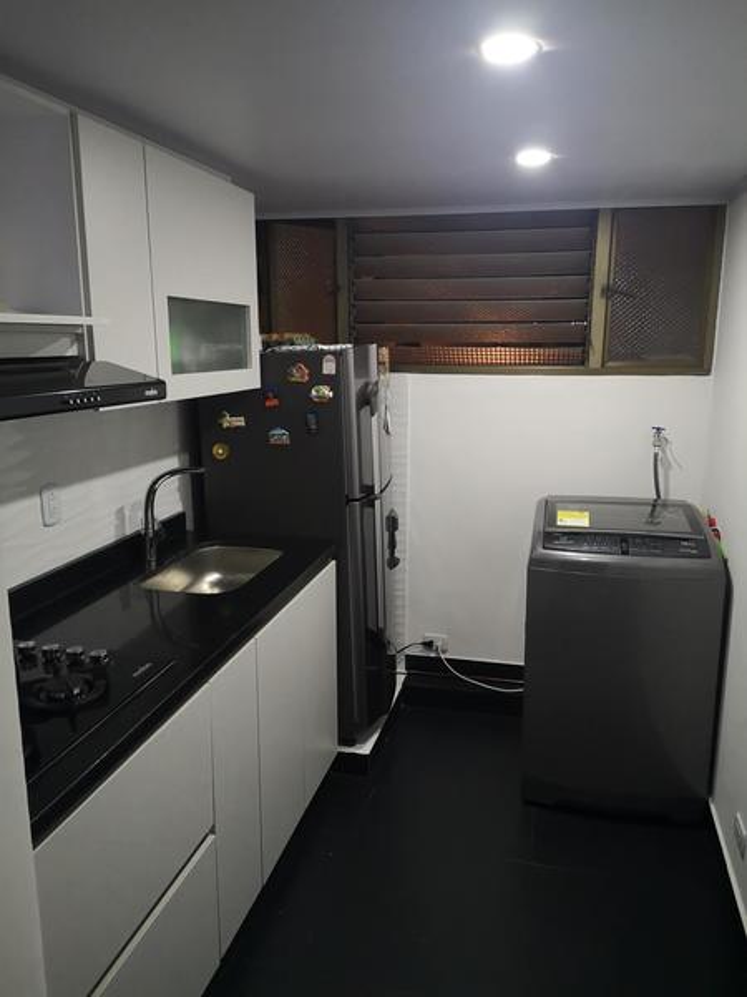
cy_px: 498
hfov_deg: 51.4
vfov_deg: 65.3
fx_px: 777
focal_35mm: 27
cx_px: 374
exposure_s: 1/33.3
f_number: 1.8
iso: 400
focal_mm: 3.95
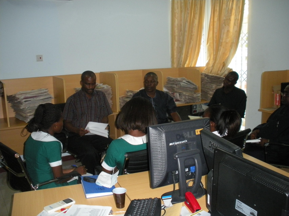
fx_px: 292
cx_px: 144
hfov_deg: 52.6
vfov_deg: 40.7
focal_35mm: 35
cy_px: 108
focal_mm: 6.3
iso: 400
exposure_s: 1/60
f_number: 3.5
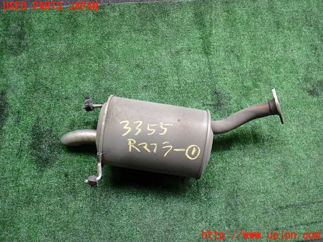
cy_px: 121
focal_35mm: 30
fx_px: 280
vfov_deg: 46.8
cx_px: 162
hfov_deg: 60.0
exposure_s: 1/250
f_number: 2.3
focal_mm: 5.4
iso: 320
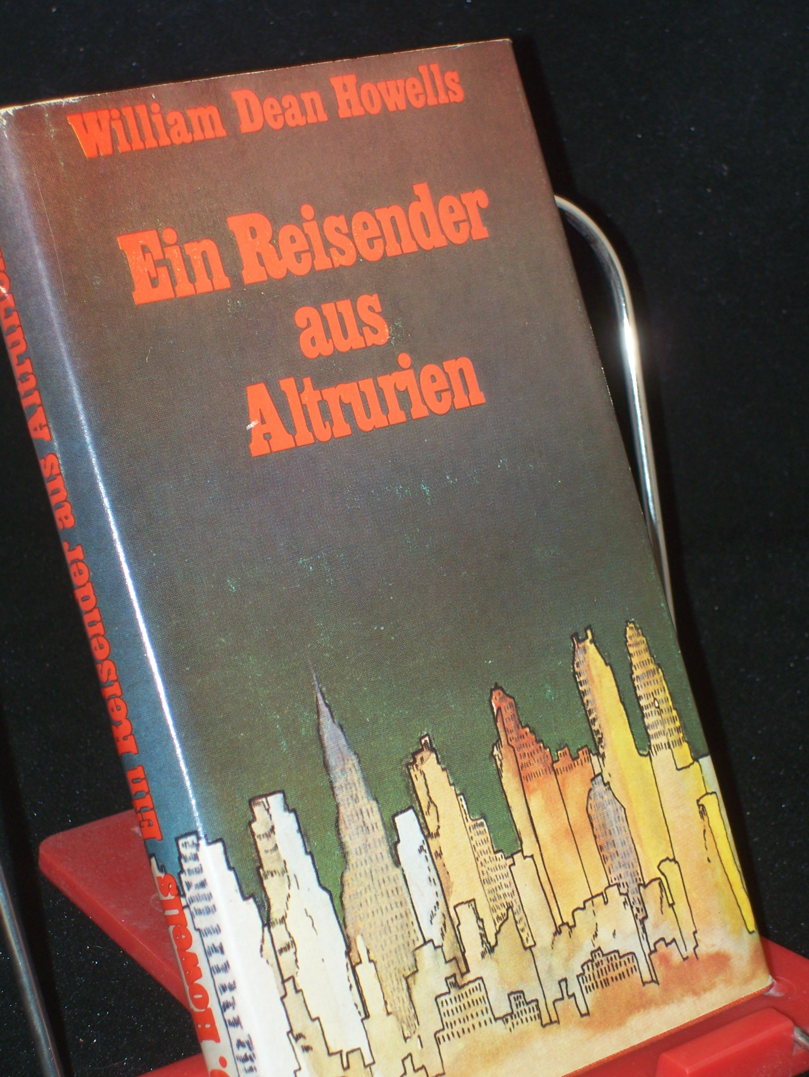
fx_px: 3175
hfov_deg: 14.5
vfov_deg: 19.2
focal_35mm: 102
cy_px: 538
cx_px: 404
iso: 80
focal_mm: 16.8
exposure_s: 1/100
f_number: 4.6
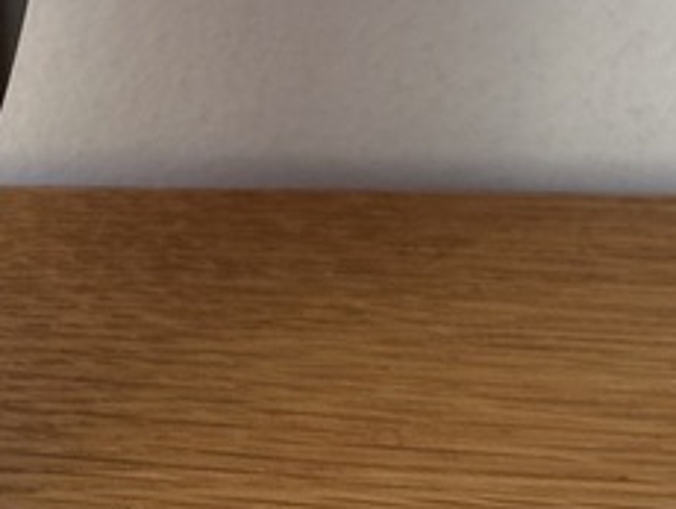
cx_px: -382
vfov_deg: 5.8
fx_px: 4887
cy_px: -535
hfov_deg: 7.7
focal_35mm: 250
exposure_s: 1/133
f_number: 1.78
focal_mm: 6.86
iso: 50
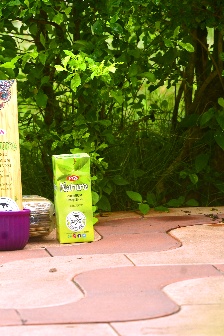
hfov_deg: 5.8
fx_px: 2203
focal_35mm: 236
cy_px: 168
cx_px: -9
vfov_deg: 8.7
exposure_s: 1/125
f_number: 8
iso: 200
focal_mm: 105
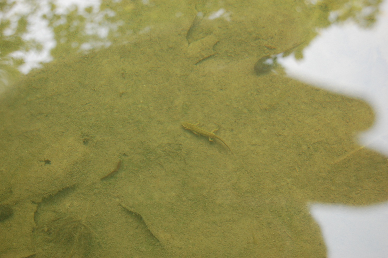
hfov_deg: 24.6
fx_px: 888
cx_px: 194
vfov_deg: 16.5
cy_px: 129
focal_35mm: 82
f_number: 5.6
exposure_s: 1/25
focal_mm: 55
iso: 800
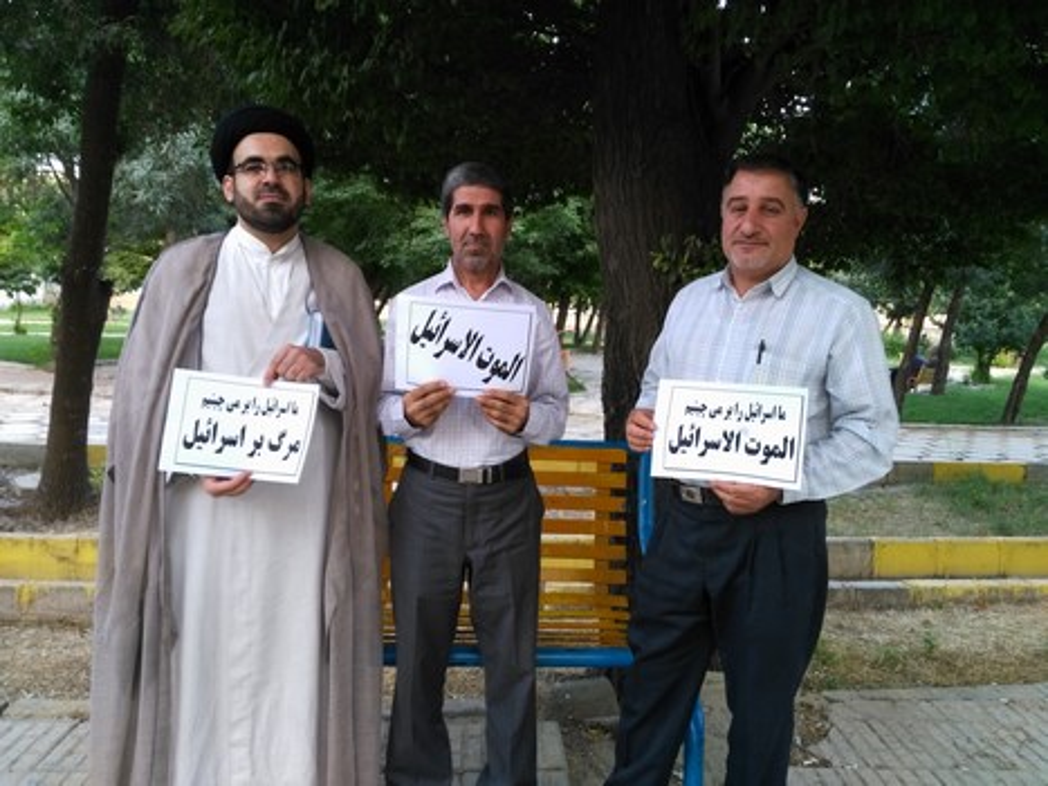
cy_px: 393
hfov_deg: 63.5
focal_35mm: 28
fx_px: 847
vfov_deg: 49.7
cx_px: 524
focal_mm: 2.96
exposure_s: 1/30
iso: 226
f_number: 2
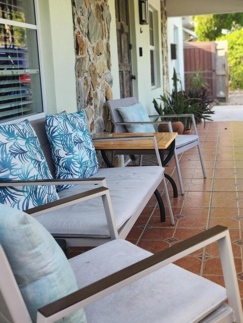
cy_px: 128
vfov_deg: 42.7
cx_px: 154
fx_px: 412
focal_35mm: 44
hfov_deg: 32.7
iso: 20
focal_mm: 5.4
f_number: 1.8
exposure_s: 1/196
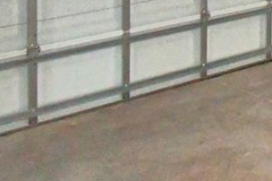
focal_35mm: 79
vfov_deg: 15.0
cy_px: -145
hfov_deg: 17.6
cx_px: 554
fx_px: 596
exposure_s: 1/30
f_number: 4.5
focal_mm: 10
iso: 3200
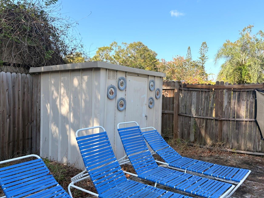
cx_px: 126
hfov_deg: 59.9
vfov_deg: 46.8
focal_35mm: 30
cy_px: 103
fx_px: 229
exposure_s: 1/1287
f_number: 1.6
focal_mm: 5.96
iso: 50
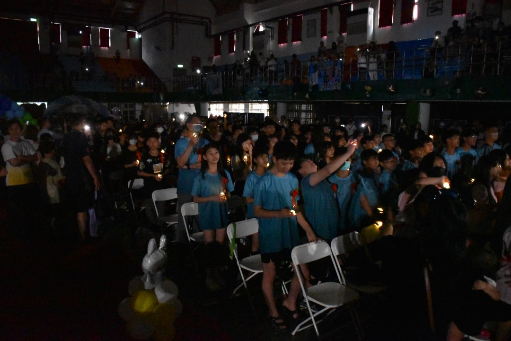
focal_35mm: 27
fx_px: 383
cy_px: 170
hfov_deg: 67.4
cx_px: 256
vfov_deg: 48.0
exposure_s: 1/400
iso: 12800
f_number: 4
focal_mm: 18
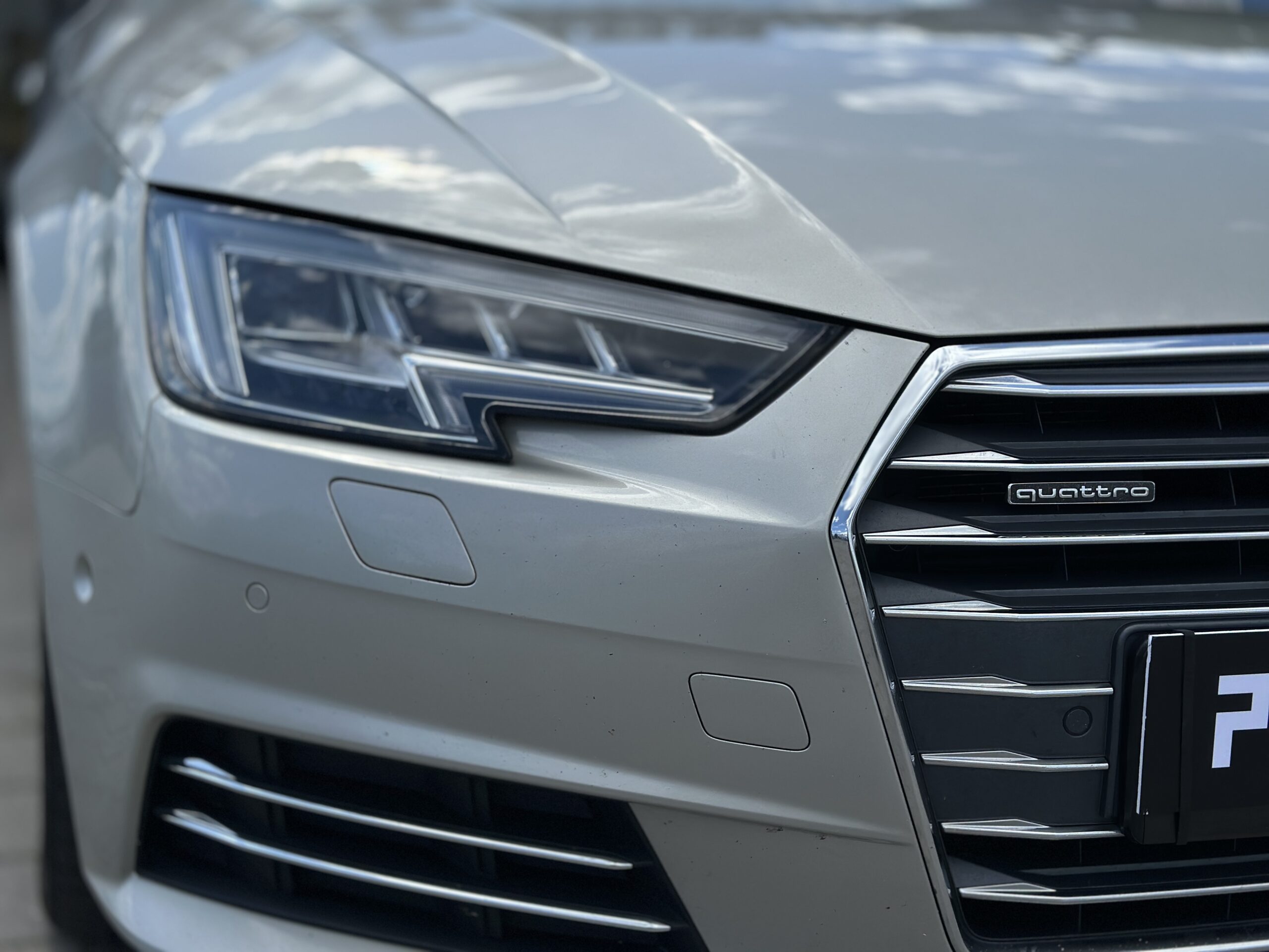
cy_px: 476
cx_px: 634
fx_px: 1760
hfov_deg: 39.7
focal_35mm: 48
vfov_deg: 30.3
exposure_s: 1/6623
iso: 100
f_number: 1.78
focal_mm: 6.86
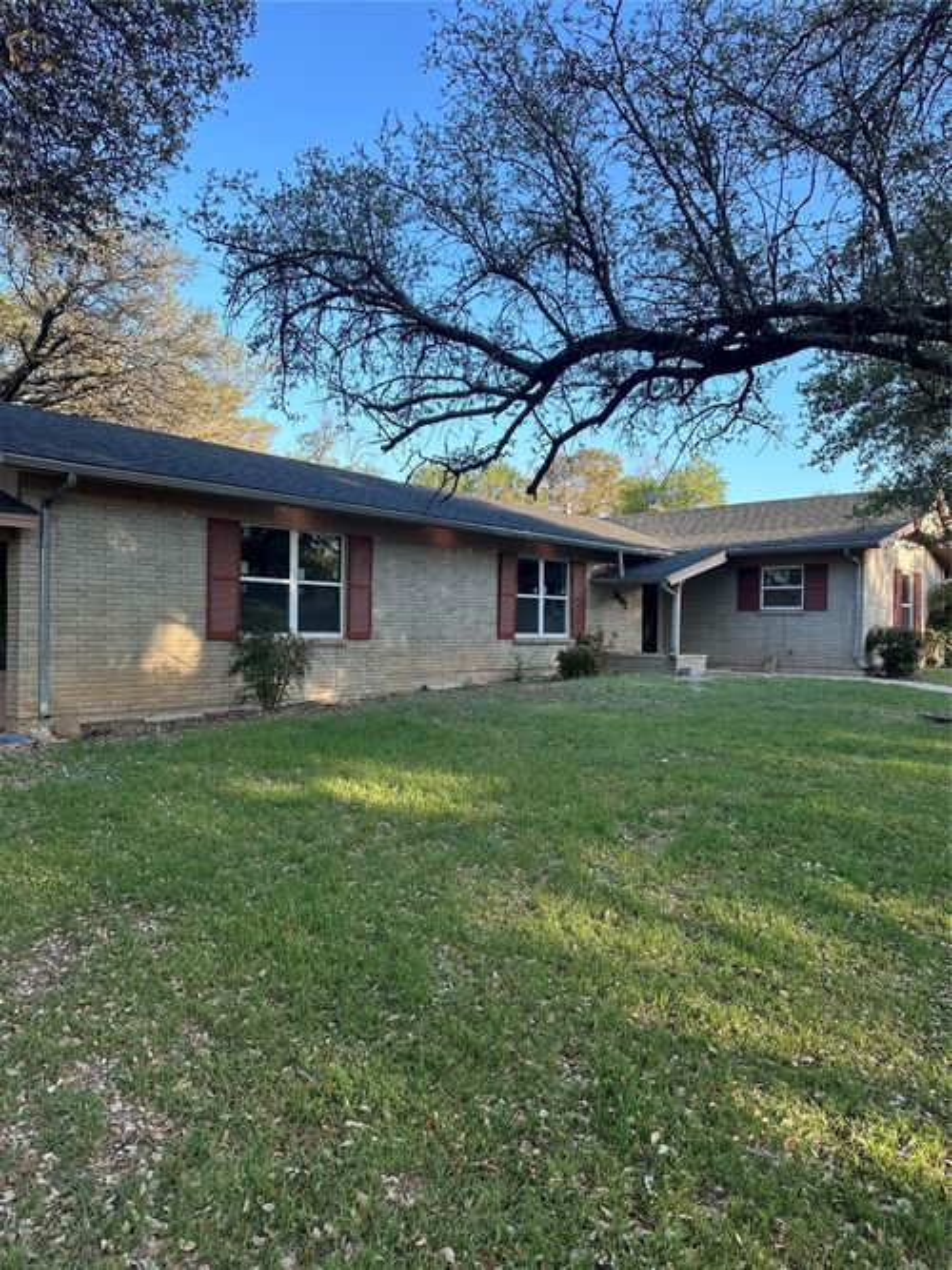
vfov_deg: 71.6
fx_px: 880
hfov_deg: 56.8
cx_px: 476
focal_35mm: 24
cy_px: 635
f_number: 1.78
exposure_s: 1/676
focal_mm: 6.86
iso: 80
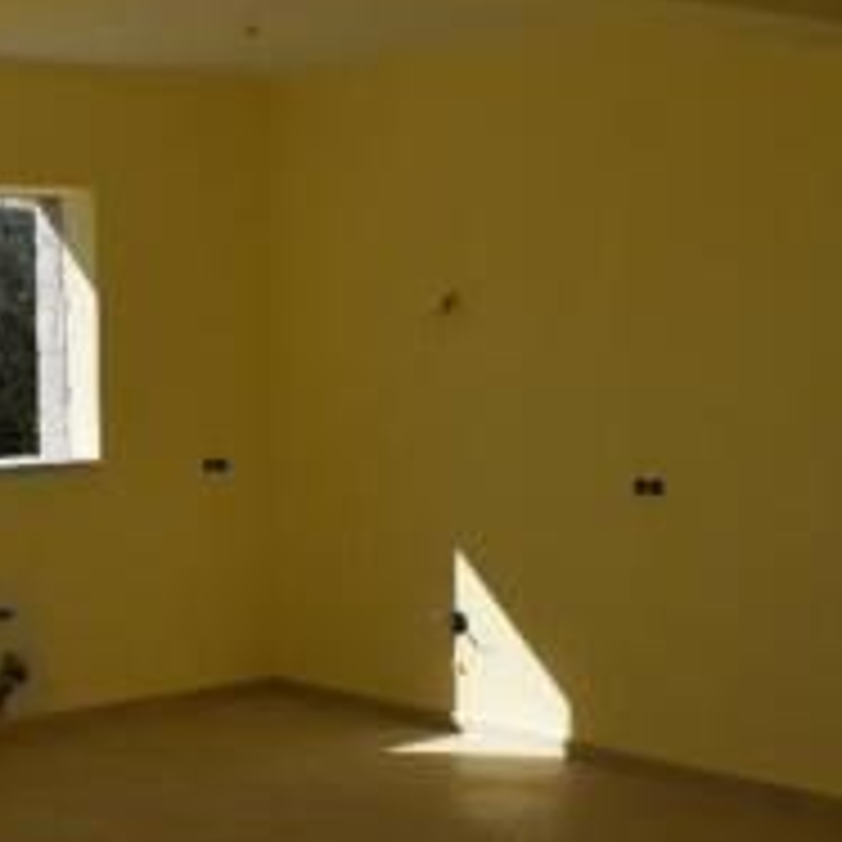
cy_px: 380
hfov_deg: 26.0
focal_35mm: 65
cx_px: 153
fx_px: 1789
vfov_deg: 26.5
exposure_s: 1/500
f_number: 11
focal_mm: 20
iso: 200
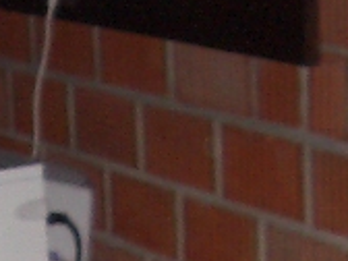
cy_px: 704
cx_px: -147
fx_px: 2141
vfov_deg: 6.5
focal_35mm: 213
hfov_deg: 9.1
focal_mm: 5.8
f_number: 2.6
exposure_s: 1/40
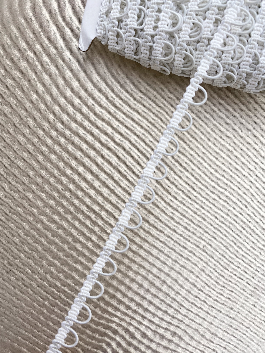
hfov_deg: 53.1
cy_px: 176
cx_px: 132
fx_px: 265
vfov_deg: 67.3
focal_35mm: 26
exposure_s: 1/100
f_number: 1.8
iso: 50
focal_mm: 4.25
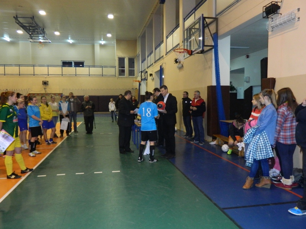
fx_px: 248
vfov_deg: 49.7
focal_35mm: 28
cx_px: 153
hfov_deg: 63.4
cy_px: 114
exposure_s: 1/30
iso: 400
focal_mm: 5.1
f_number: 3.2
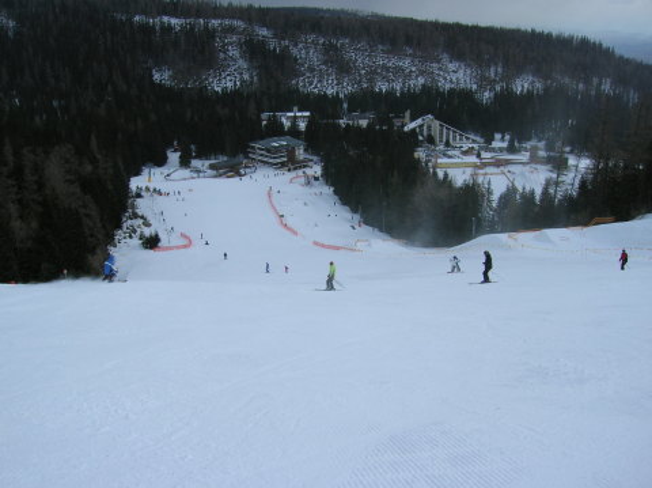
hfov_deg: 54.0
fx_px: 640
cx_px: 326
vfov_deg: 41.7
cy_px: 244
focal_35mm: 34
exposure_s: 1/587
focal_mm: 5.7
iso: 50
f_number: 4.9
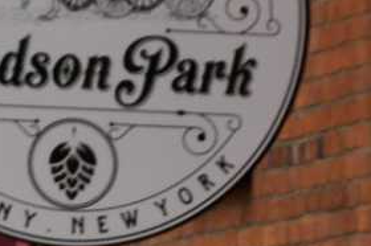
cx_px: -623
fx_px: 11529
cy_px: 436
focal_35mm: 1120
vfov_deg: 1.2
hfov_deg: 1.8
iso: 500
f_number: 5.6
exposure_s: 1/1600
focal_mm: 102
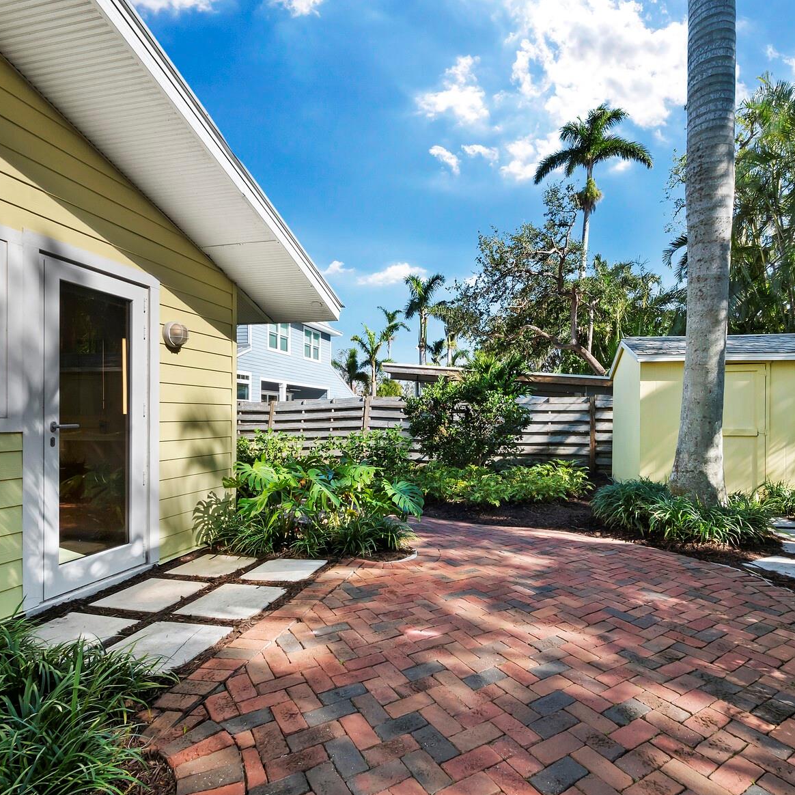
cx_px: 427
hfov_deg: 83.8
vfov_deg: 84.0
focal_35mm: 17
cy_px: 398
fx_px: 442
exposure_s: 1/160
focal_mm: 7
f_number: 11
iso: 400
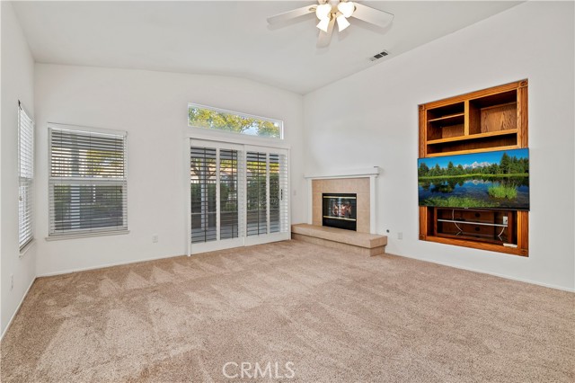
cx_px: 288
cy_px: 192
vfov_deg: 73.7
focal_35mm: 16
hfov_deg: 96.8
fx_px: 255
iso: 500
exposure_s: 1/25
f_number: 10
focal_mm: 16
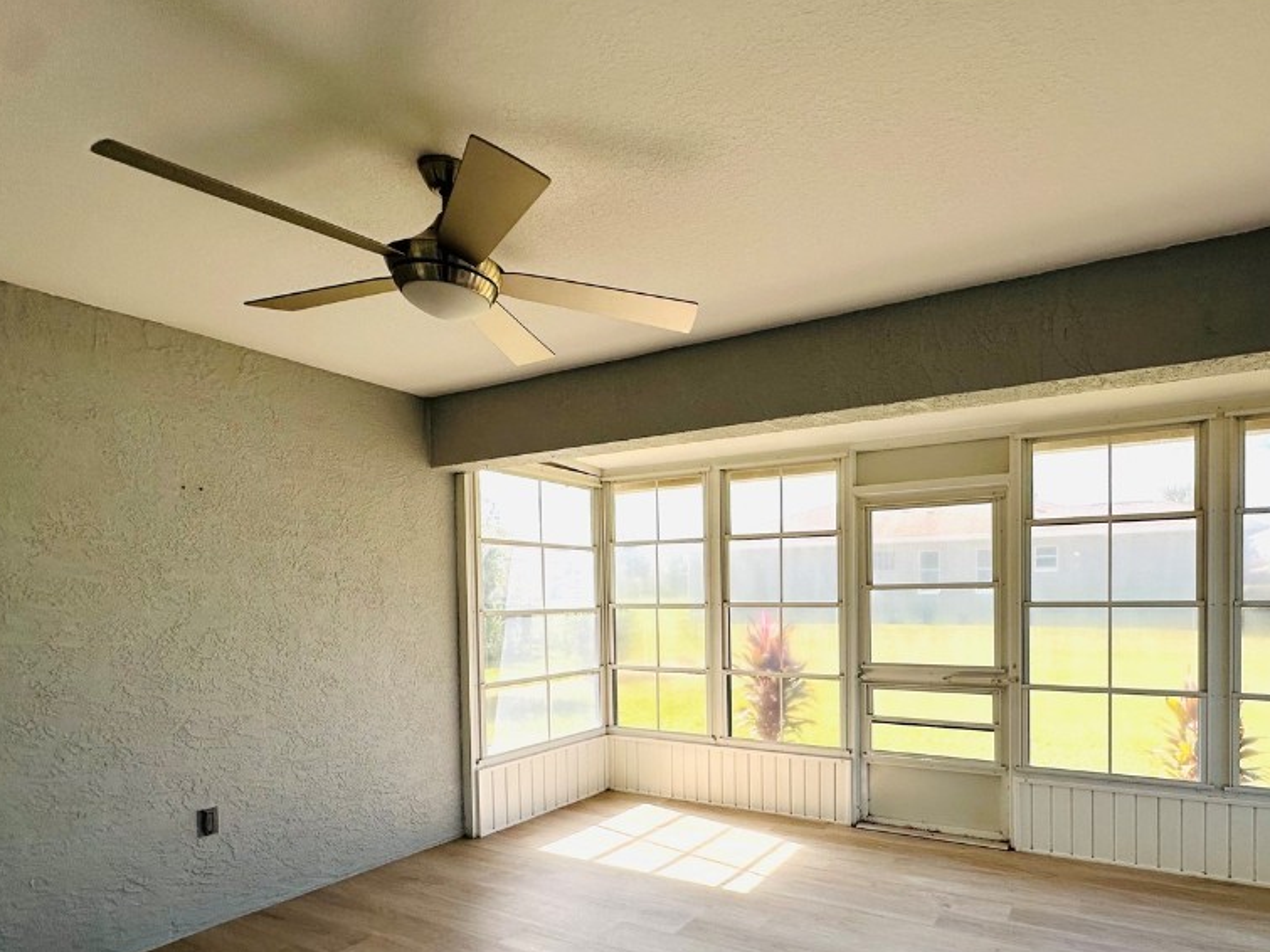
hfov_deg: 83.2
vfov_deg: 67.3
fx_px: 697
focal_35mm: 19
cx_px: 787
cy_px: 611
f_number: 2.2
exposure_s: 1/99
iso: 40
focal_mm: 2.22
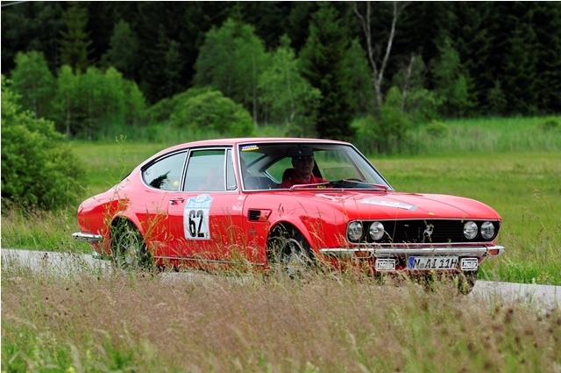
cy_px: 186
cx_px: 280
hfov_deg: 10.6
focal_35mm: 195
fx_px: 3035
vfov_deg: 7.0
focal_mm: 130
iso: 400
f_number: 4
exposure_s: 1/500
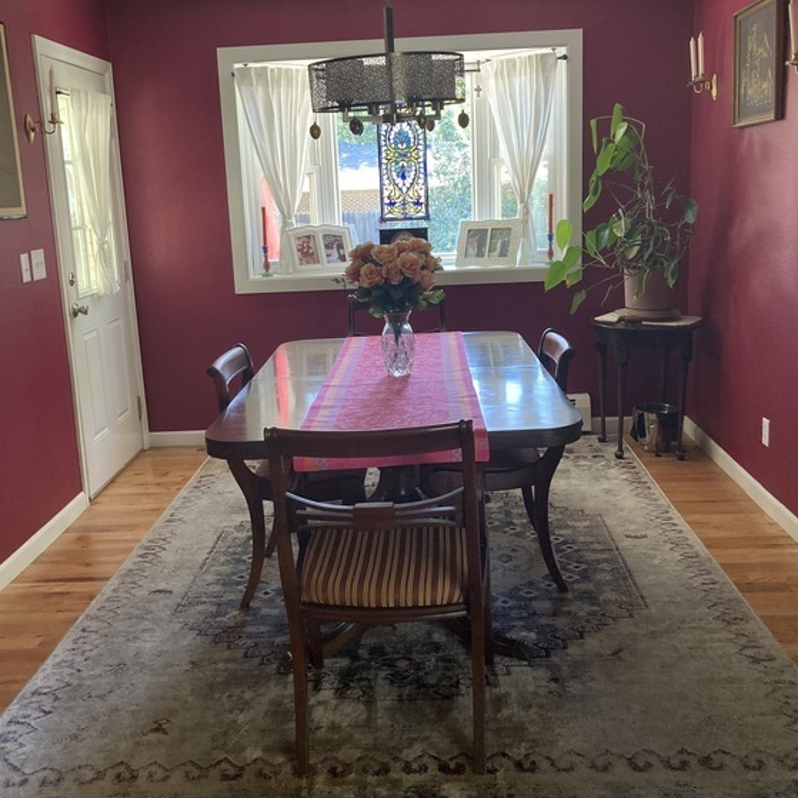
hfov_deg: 48.5
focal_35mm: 34
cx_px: 400
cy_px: 370
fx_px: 887
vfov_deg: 48.4
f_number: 1.8
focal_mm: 3.99
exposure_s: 1/60
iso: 160
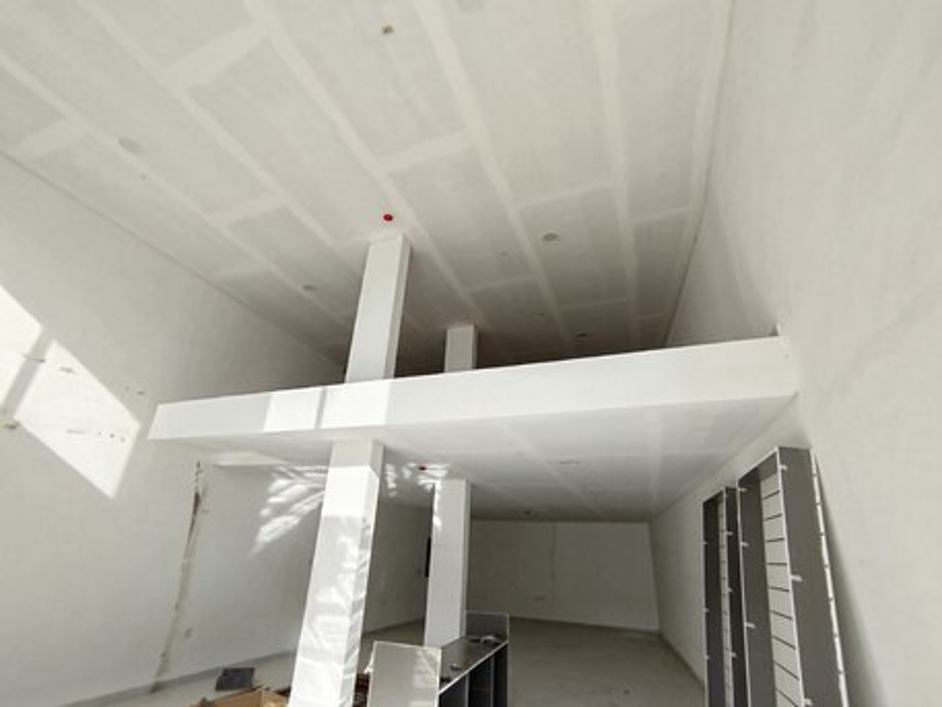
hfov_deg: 98.2
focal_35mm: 15
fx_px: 408
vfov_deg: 81.8
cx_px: 471
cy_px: 354
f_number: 2.2
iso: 50
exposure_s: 1/349
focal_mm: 1.65
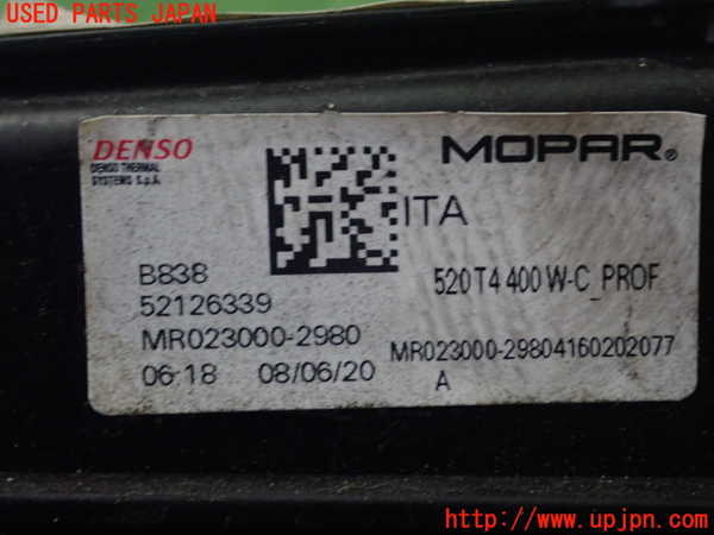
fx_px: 1650
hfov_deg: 24.4
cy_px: 268
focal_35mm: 80
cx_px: 357
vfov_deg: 18.4
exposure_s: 1/80
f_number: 4.4
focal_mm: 14.41
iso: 640
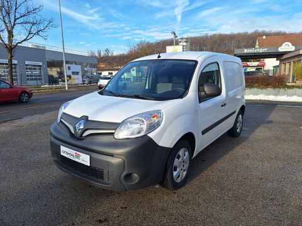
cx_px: 151
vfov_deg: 58.9
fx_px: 201
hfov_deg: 73.9
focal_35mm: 23
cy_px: 113
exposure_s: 1/1372
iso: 40
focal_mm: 5.54
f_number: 1.8
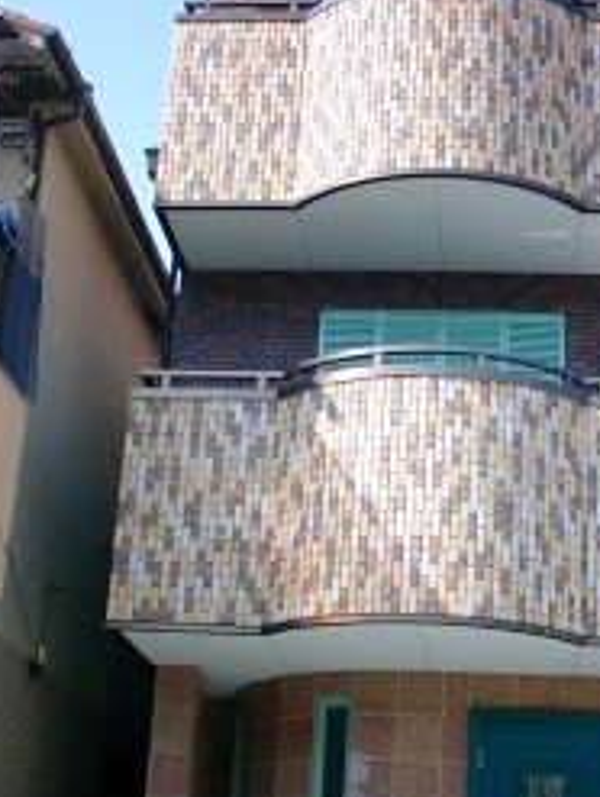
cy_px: 484
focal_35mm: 67
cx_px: 365
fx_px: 1544
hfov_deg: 21.9
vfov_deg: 28.8
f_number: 3.5
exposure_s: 1/640
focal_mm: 5.6
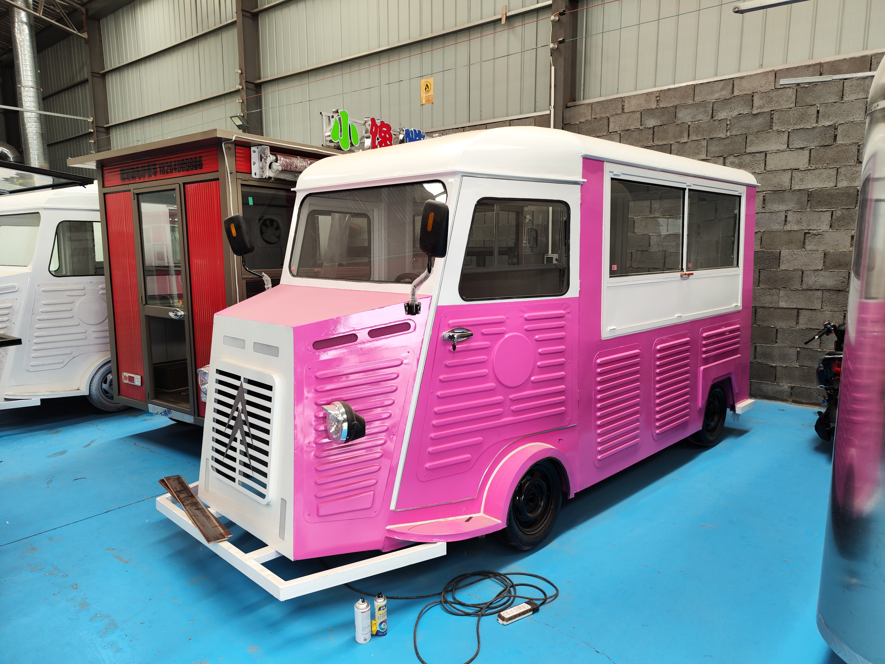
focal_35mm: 24
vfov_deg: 56.8
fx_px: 614
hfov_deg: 71.6
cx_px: 442
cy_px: 332
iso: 256
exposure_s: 1/100
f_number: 1.9
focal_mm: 6.92
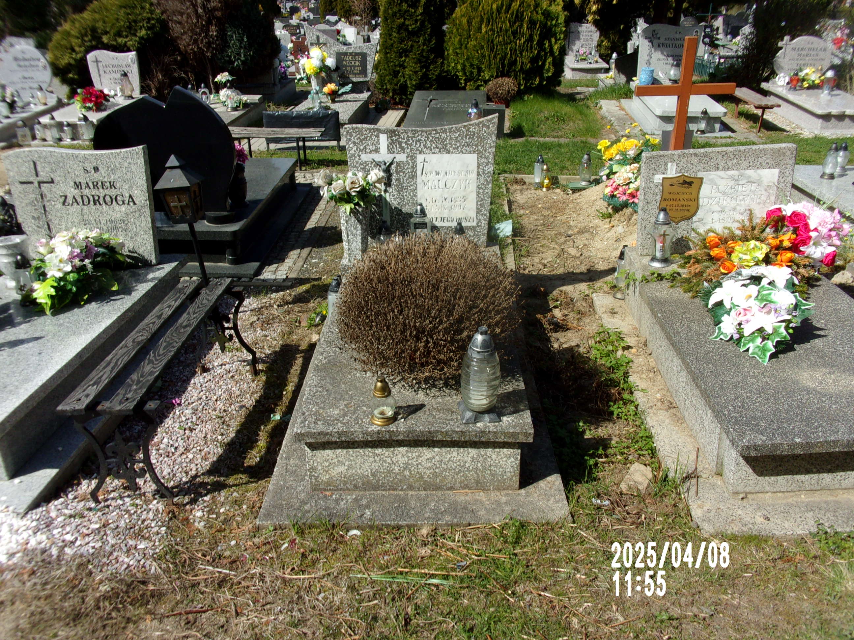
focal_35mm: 28
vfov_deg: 49.7
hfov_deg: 63.4
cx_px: 427
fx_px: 691
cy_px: 320
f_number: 10.8
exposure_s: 1/100
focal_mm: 5.1
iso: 80
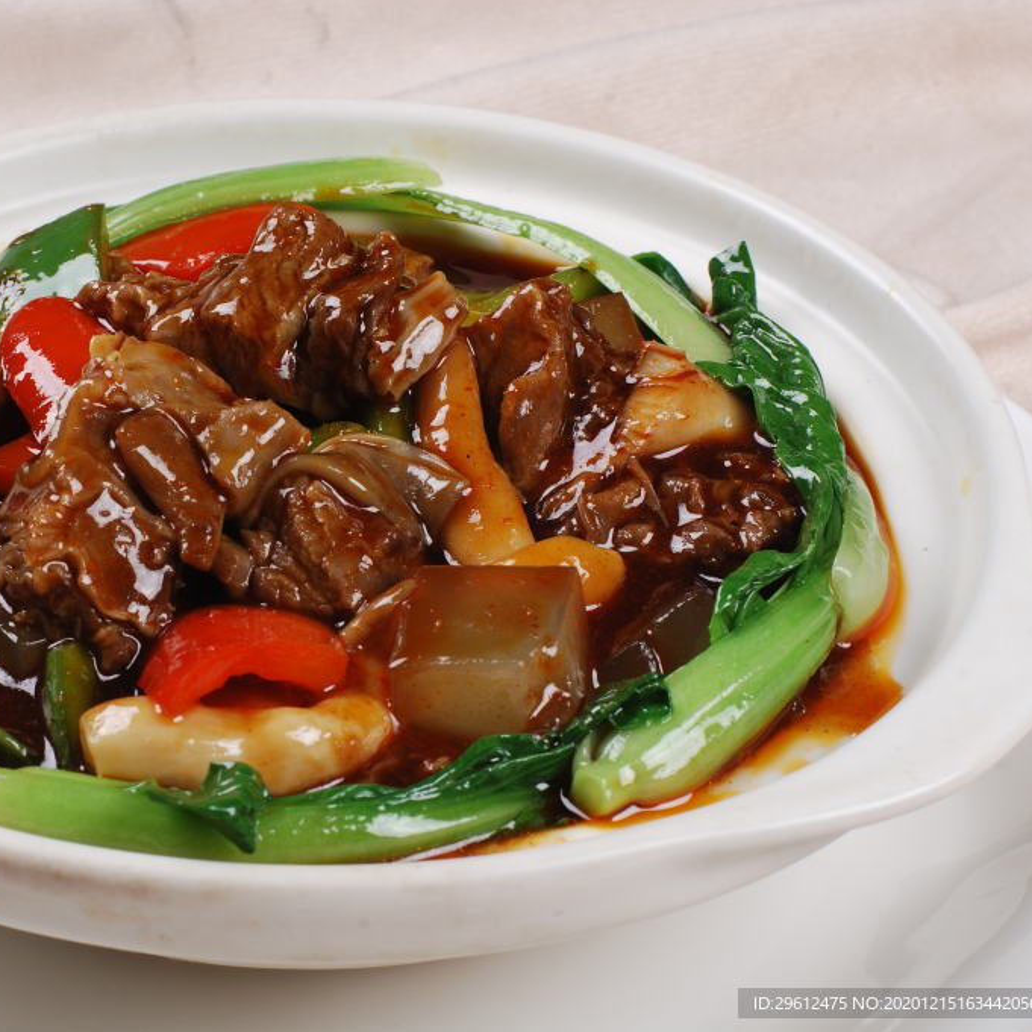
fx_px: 3238
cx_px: 321
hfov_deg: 18.0
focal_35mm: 96
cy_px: 514
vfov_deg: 18.1
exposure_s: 1/125
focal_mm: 50
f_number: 14
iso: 100
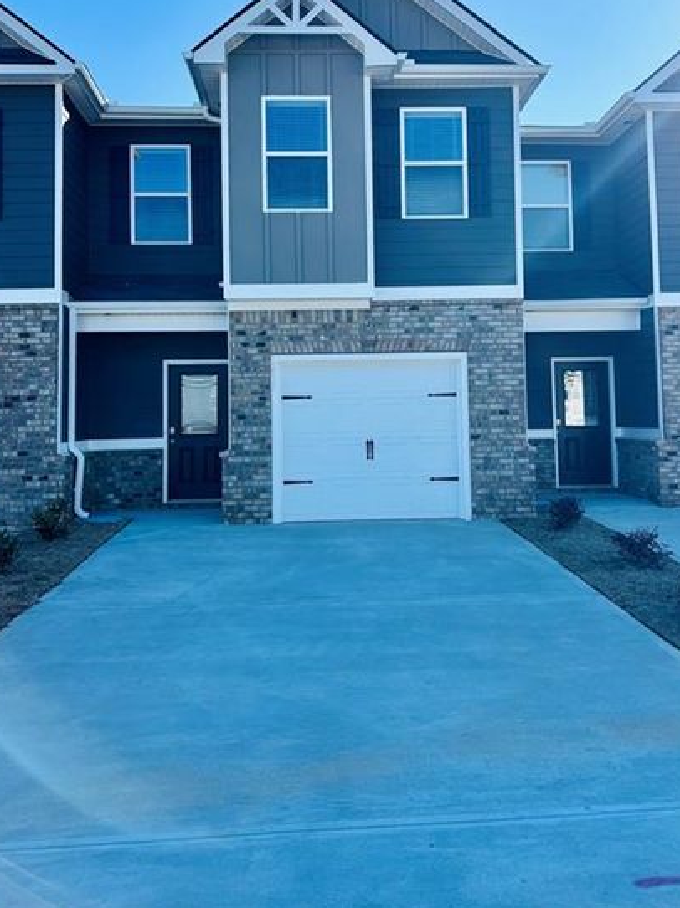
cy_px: 361
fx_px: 839
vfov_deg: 56.4
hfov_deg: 44.1
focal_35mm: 32
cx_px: 343
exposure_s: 1/1522
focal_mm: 5.96
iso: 50
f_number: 1.6
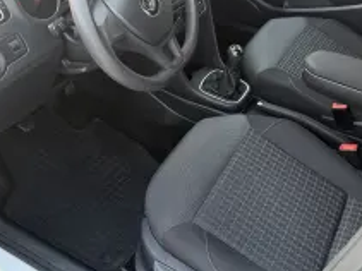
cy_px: 99
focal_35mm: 41
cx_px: 185
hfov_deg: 45.8
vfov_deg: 34.9
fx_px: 429
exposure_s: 1/60
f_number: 1.78
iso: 320
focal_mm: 6.76
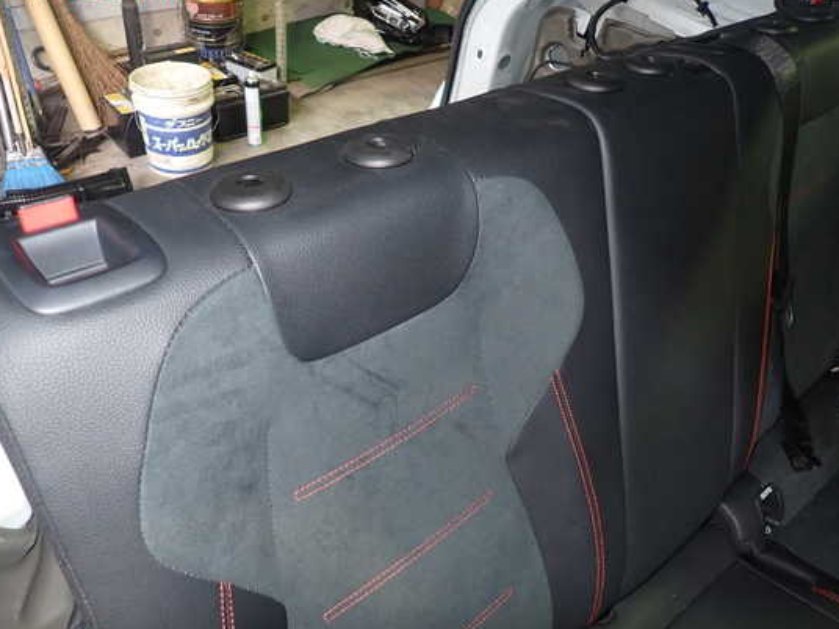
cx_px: 379
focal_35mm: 28
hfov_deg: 63.3
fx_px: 679
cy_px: 321
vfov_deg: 49.7
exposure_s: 1/30
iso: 200
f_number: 2
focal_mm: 4.5
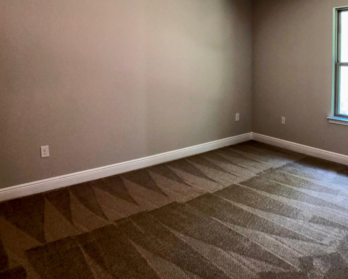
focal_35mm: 42
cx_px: 225
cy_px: 79
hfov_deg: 43.4
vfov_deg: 35.1
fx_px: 433
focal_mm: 4
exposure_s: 1/60
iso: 320
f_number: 1.8
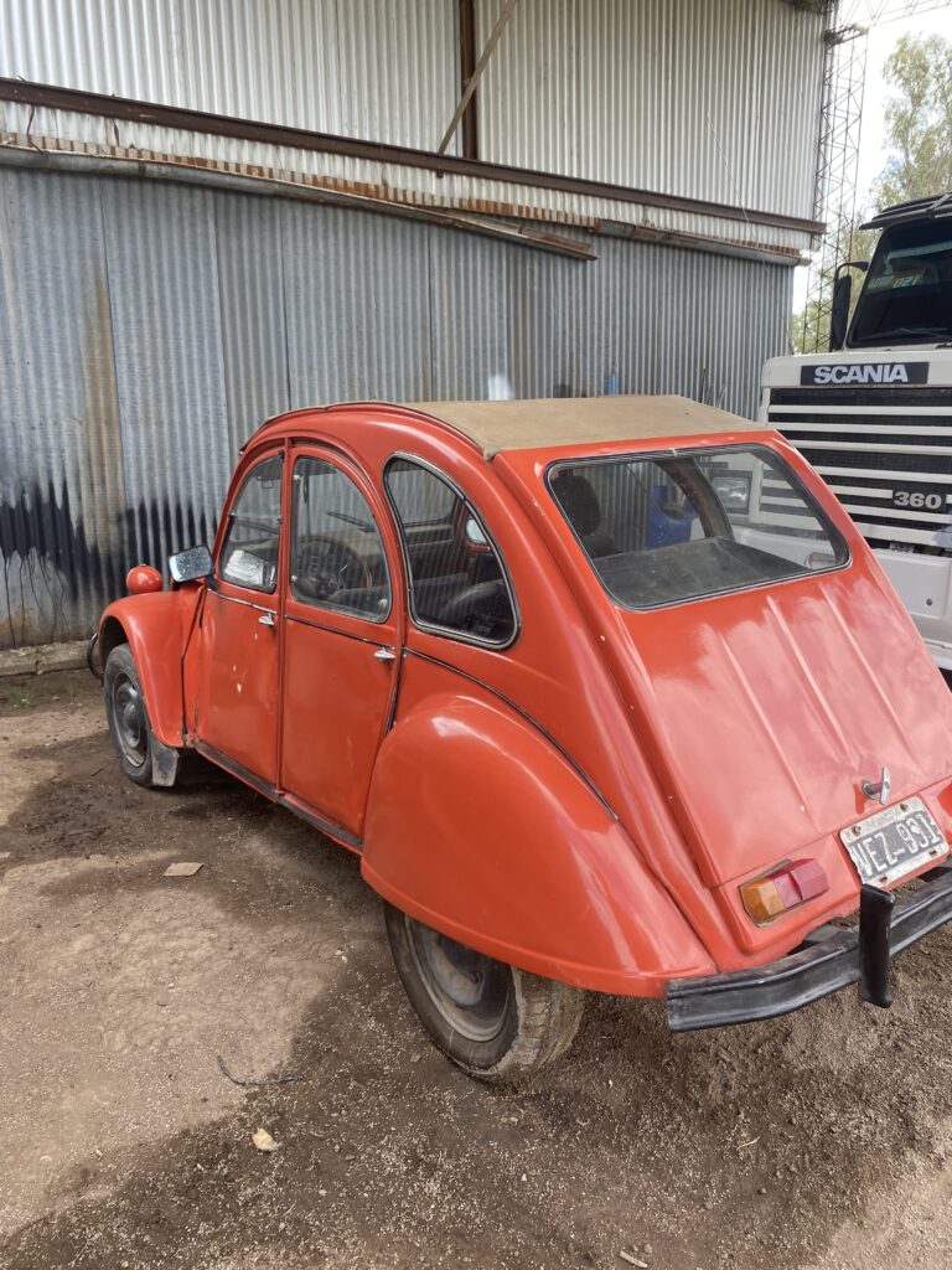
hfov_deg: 53.1
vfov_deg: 67.3
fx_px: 953
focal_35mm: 26
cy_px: 635
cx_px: 476
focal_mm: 4.25
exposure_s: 1/252
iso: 32
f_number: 1.8
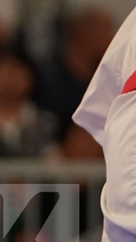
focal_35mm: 1288
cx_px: 453
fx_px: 8263
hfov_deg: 0.9
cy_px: 15
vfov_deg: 1.7
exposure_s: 1/1000
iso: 1250
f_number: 2.8
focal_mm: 173
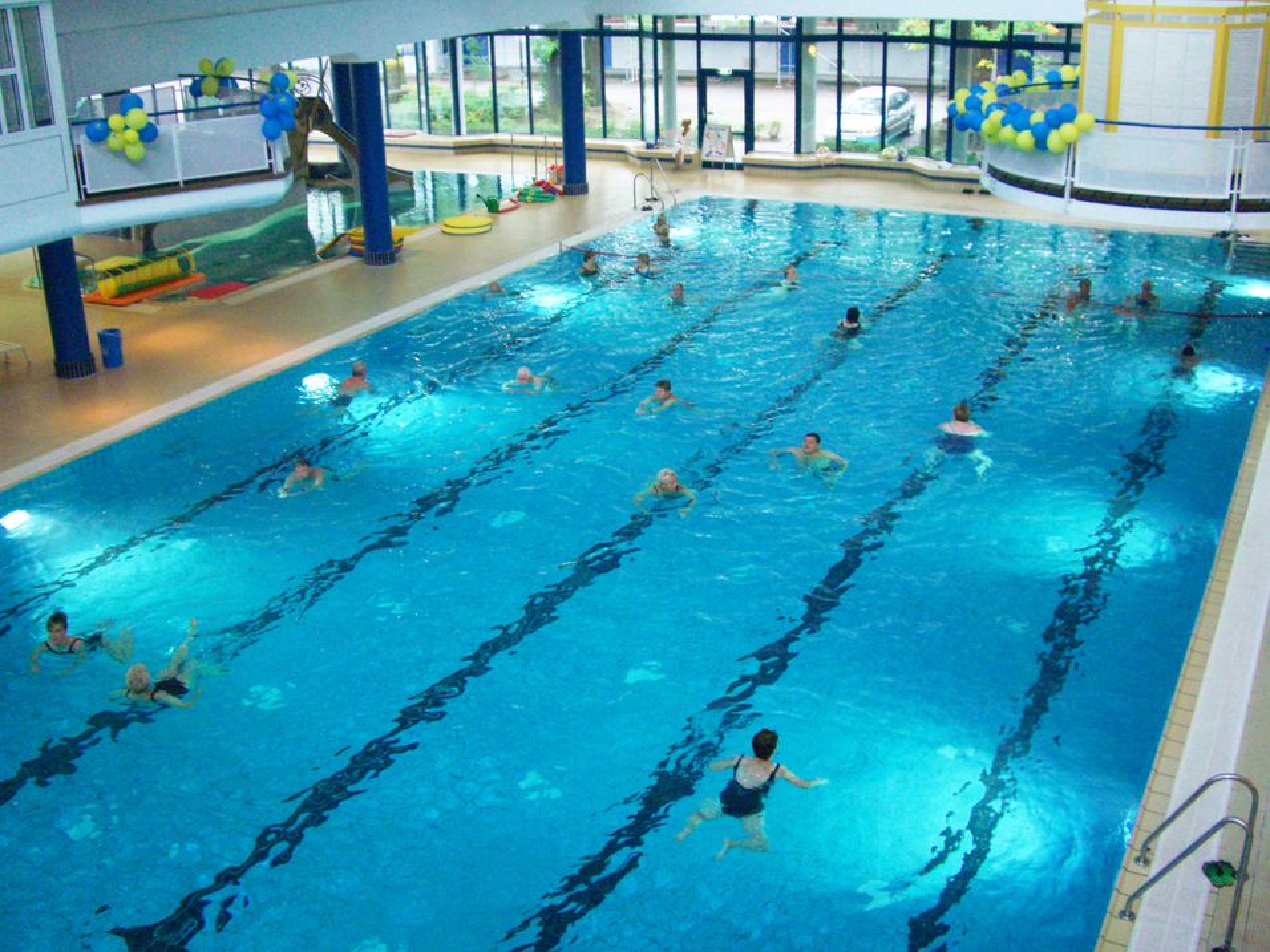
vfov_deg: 37.7
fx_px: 1394
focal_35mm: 38
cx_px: 635
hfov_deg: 49.0
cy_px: 476
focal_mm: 7.9
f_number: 2.8
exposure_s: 1/60
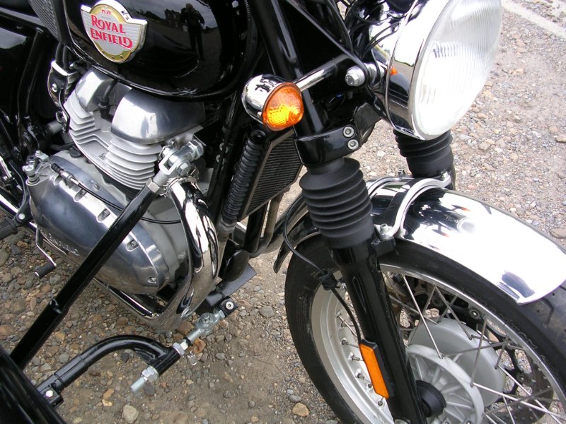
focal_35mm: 38
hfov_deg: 49.0
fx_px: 621
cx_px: 283
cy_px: 212
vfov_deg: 37.7
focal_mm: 5.8
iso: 50
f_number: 2.8
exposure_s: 1/291
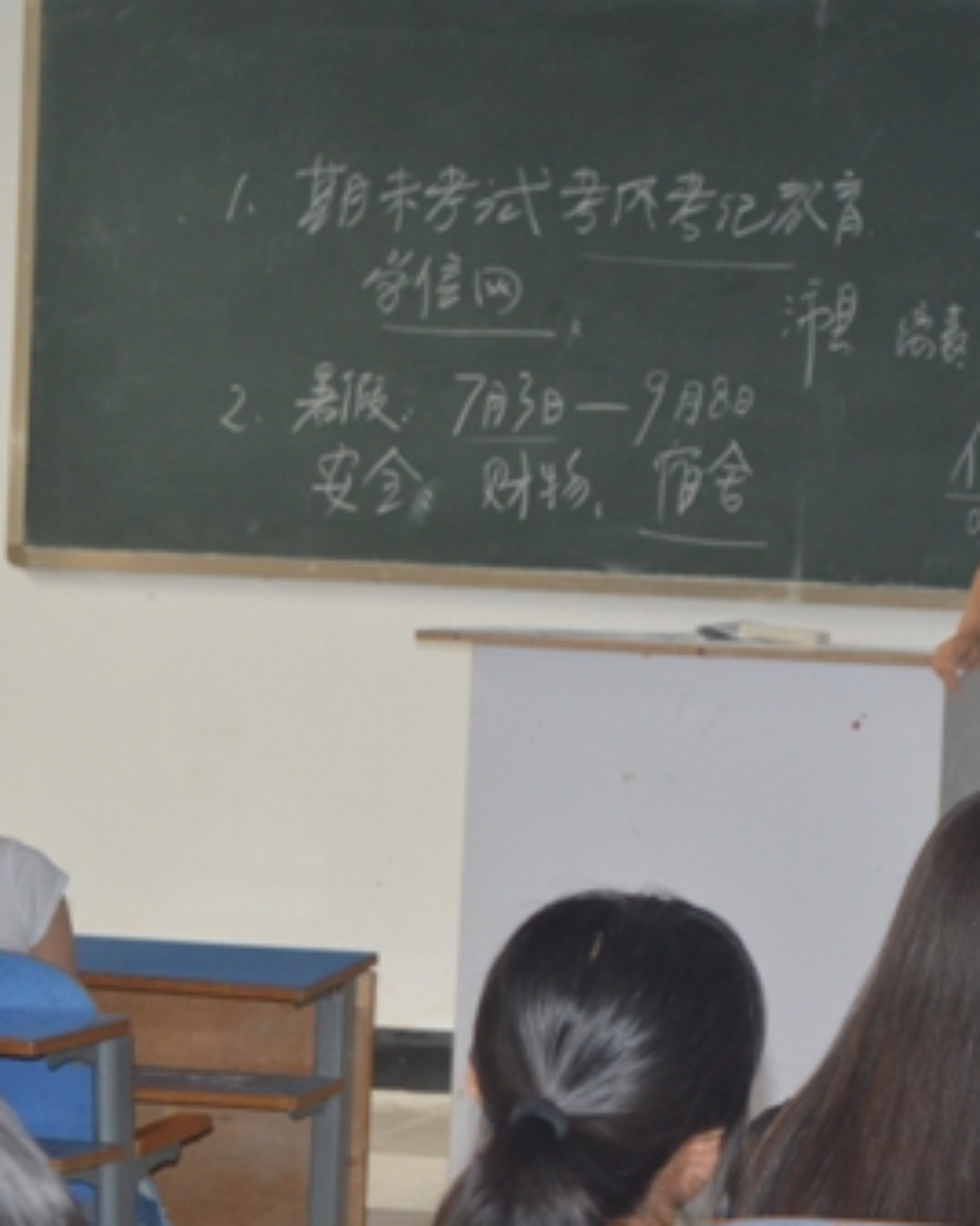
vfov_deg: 14.9
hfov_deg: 11.7
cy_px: 725
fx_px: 4677
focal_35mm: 129
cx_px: 1134
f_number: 5.3
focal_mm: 48
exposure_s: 1/60
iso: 1000
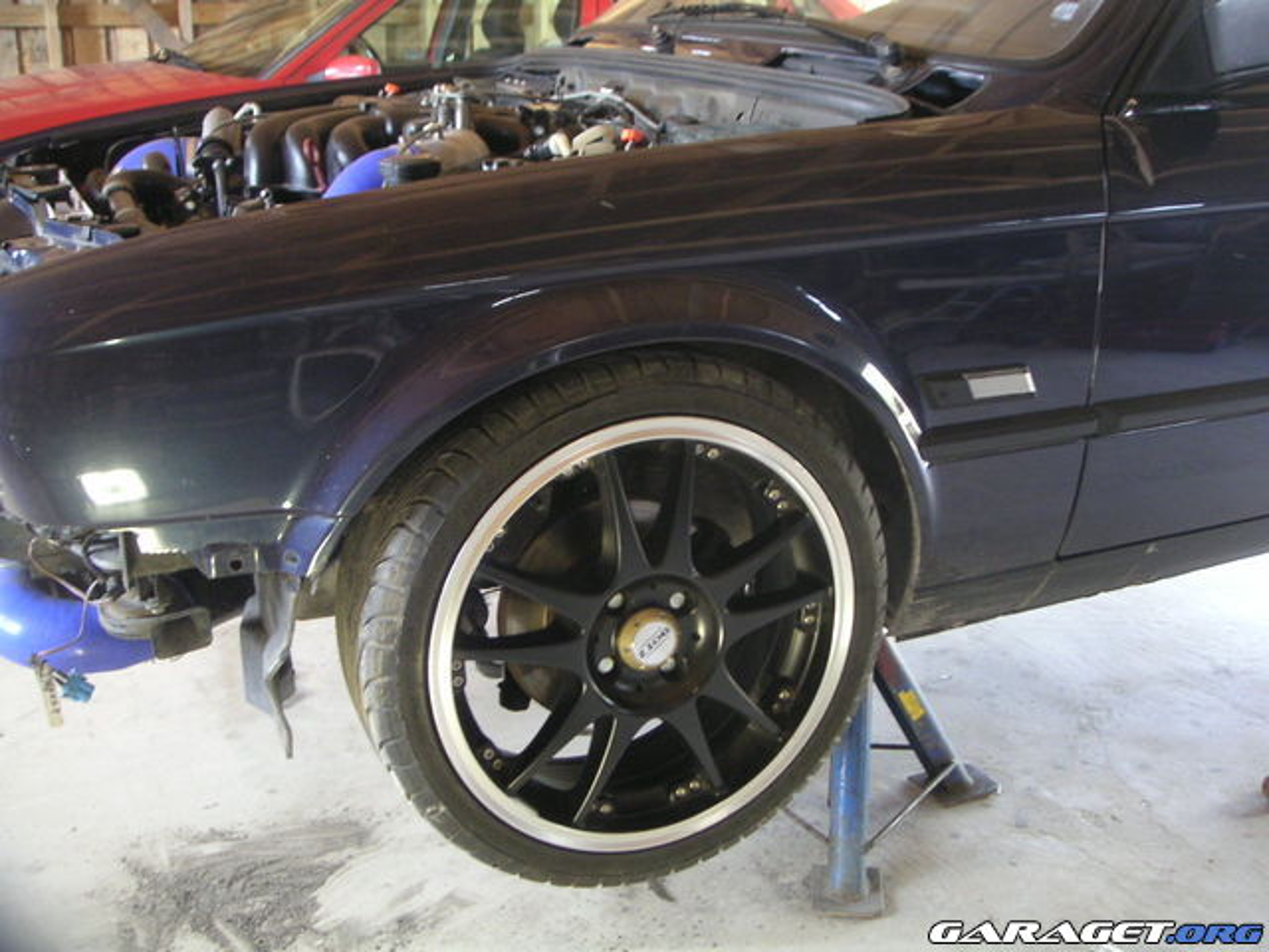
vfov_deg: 37.7
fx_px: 1393
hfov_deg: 49.0
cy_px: 476
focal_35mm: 38
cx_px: 634
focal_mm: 6
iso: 100
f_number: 2.8
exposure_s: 1/10
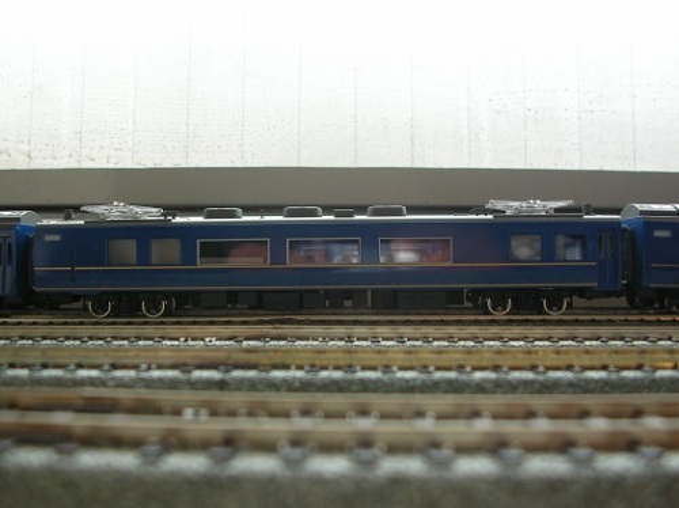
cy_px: 254
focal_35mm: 35
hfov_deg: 52.7
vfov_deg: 40.6
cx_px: 340
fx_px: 686
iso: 50
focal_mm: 5.8
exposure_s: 1/32.7
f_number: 2.8
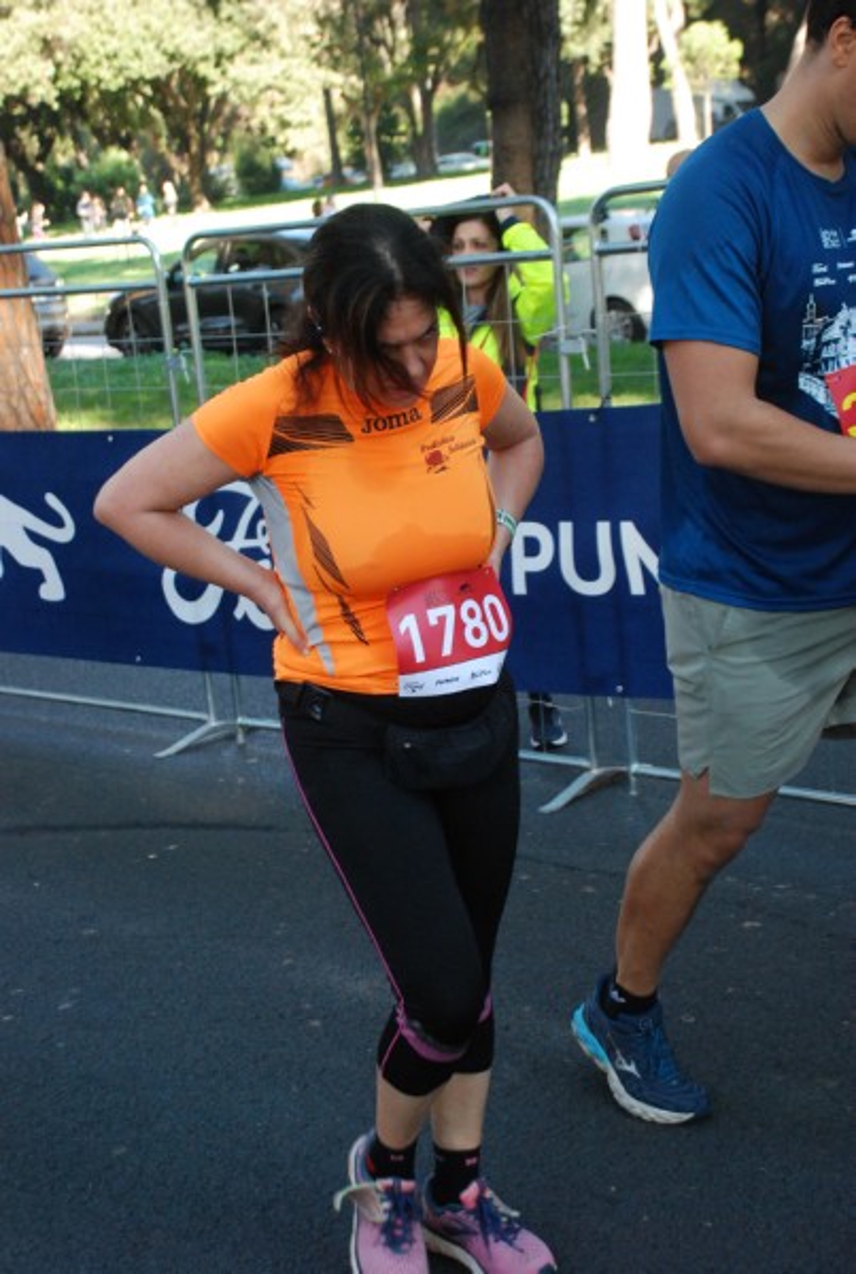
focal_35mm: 52
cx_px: 428
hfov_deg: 25.9
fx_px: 1863
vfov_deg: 37.8
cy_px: 637
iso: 1000
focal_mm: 35
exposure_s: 1/320
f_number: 4.5
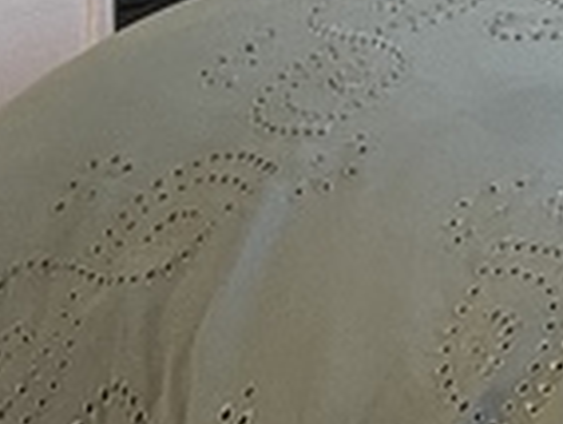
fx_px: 2981
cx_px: 1800
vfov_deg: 7.3
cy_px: -796
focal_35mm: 183
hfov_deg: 8.6
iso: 320
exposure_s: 1/60
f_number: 1.6
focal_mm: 5.1
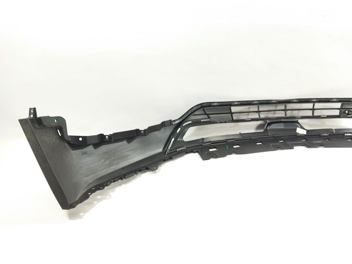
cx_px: 176
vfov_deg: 51.4
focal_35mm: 27
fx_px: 275
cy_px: 132
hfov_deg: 65.3
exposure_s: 1/50
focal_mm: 4.71
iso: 107
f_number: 1.79
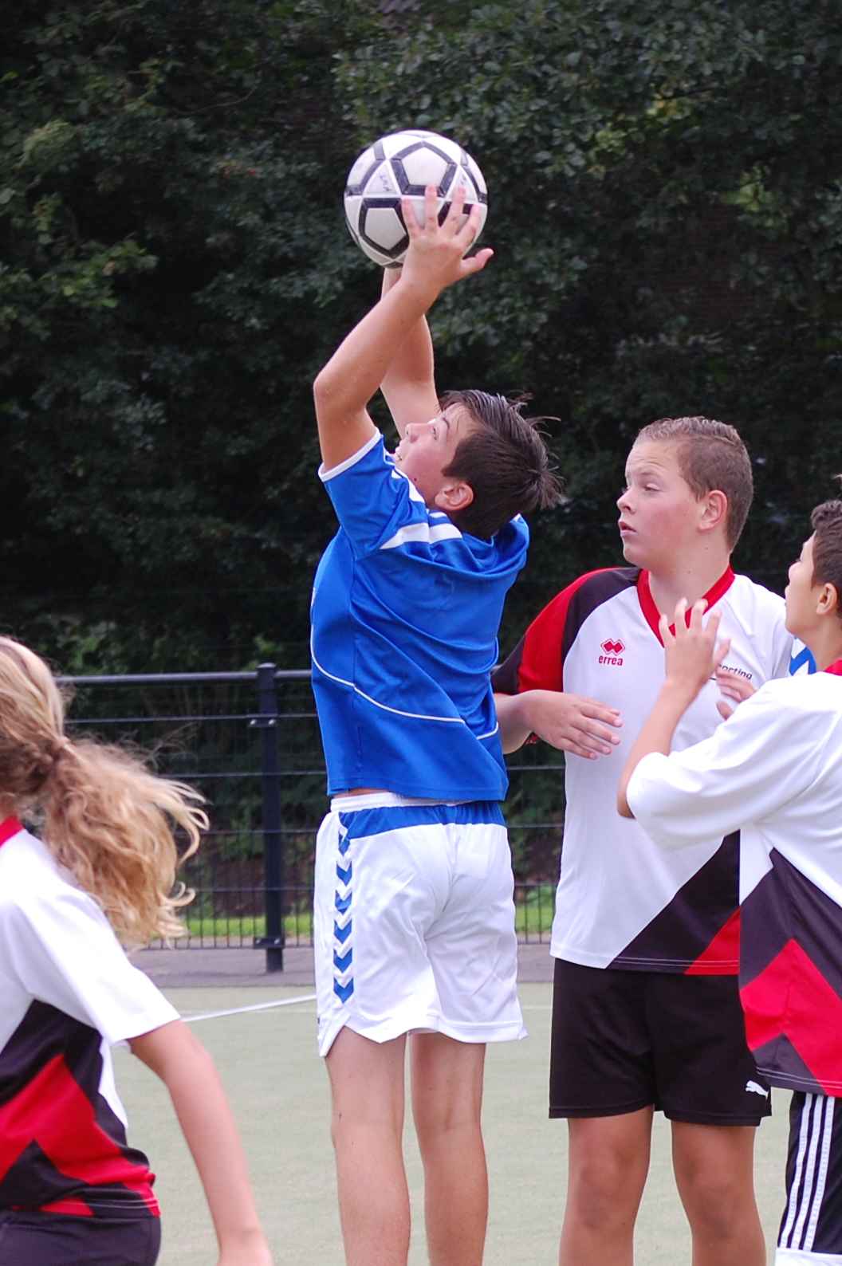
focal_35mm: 108
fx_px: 3795
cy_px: 633
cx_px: 421
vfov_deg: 18.9
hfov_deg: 12.7
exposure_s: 1/500
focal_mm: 72
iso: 360
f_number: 5.6
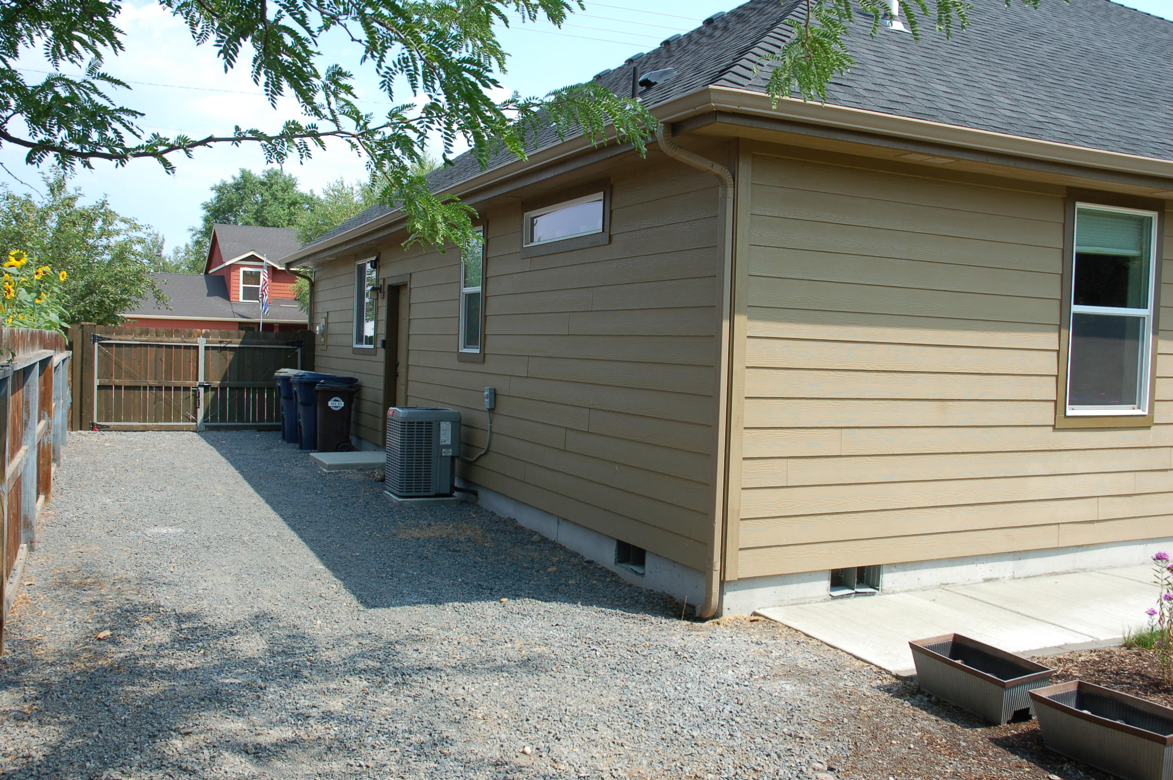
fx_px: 1074
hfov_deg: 57.3
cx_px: 586
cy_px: 390
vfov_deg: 39.9
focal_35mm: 33
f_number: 8
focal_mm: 22
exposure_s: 1/250
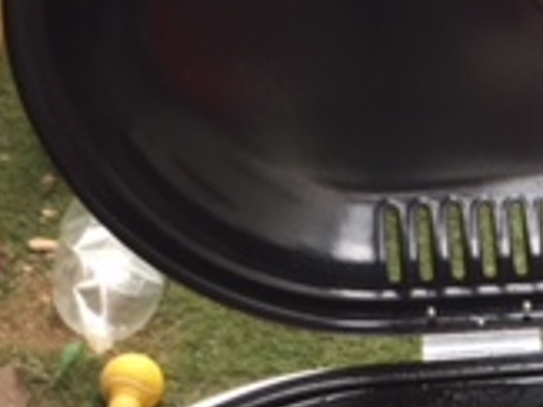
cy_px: 430
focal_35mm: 114
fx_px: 1787
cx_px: 643
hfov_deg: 16.6
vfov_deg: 12.8
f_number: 2.2
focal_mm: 4.15
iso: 40
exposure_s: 1/60
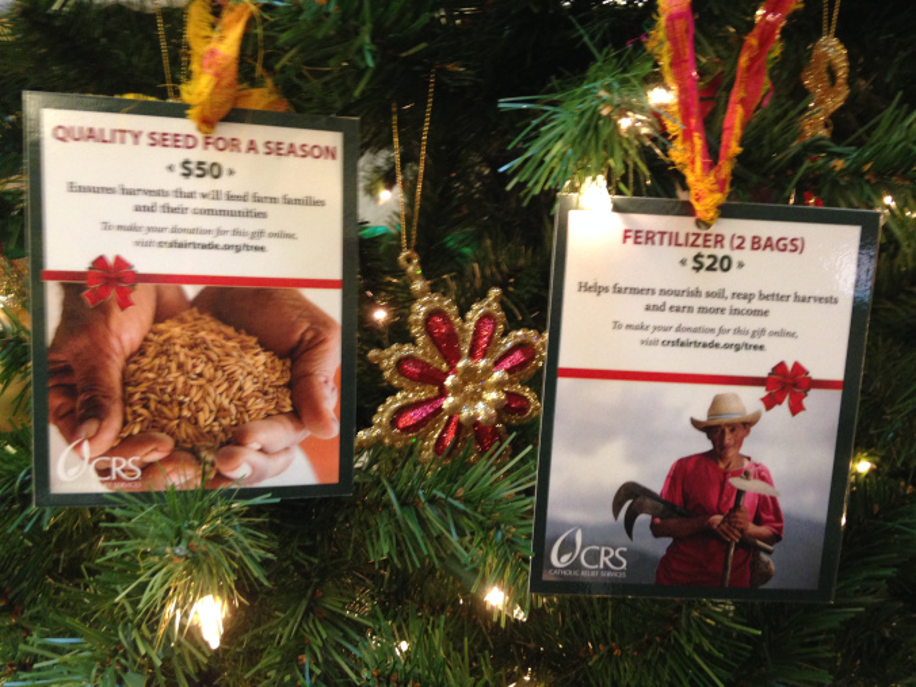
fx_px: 873
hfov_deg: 55.4
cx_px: 458
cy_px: 344
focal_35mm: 33
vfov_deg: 42.9
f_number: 2.4
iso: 200
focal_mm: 4.12
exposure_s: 1/20
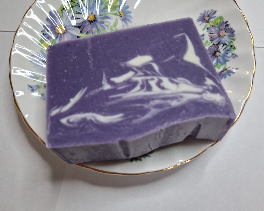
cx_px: 132
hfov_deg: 62.2
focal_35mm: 28
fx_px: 219
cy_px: 108
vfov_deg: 51.5
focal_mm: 3.98
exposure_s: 1/100
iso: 320
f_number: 1.8
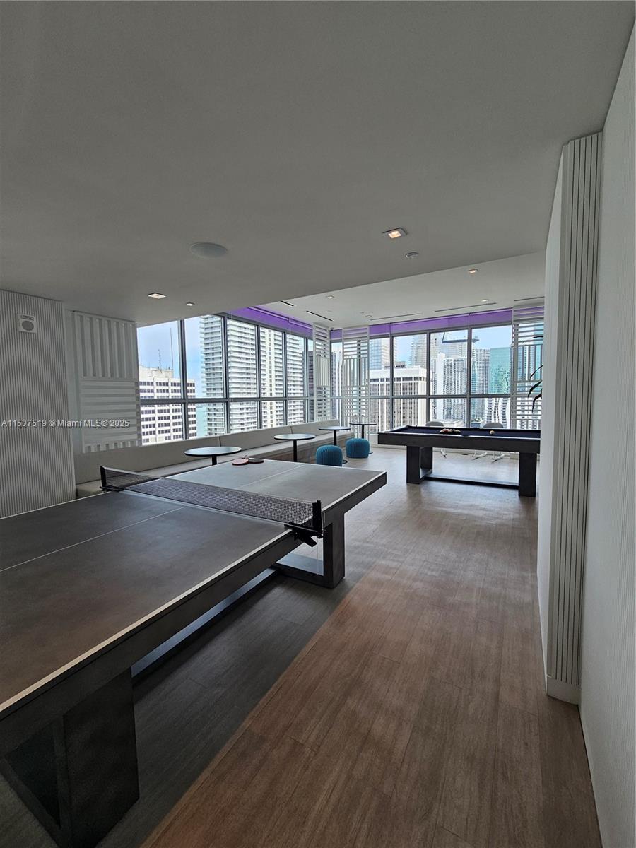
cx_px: 318
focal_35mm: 13
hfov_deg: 89.9
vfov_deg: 106.2
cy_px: 424
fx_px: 318
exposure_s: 1/145
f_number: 2.2
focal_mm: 2.2
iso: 50
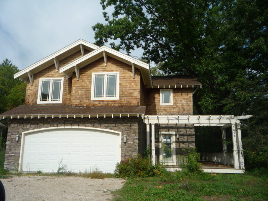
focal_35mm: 30
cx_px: 134
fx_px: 232
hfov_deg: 60.0
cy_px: 100
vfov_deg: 46.8
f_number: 5.6
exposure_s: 1/500
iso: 100
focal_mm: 5.2
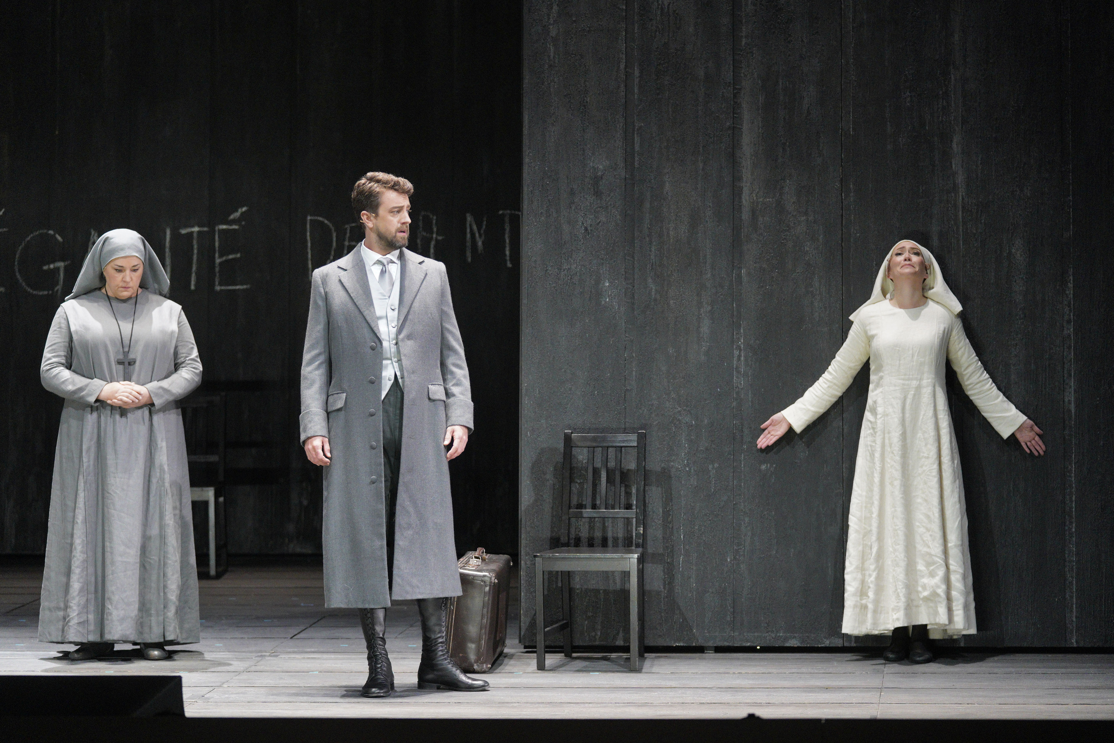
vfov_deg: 13.2
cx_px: 557
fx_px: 3218
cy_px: 372
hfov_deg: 19.6
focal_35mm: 104
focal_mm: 104
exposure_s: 1/320
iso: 5000
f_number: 2.8
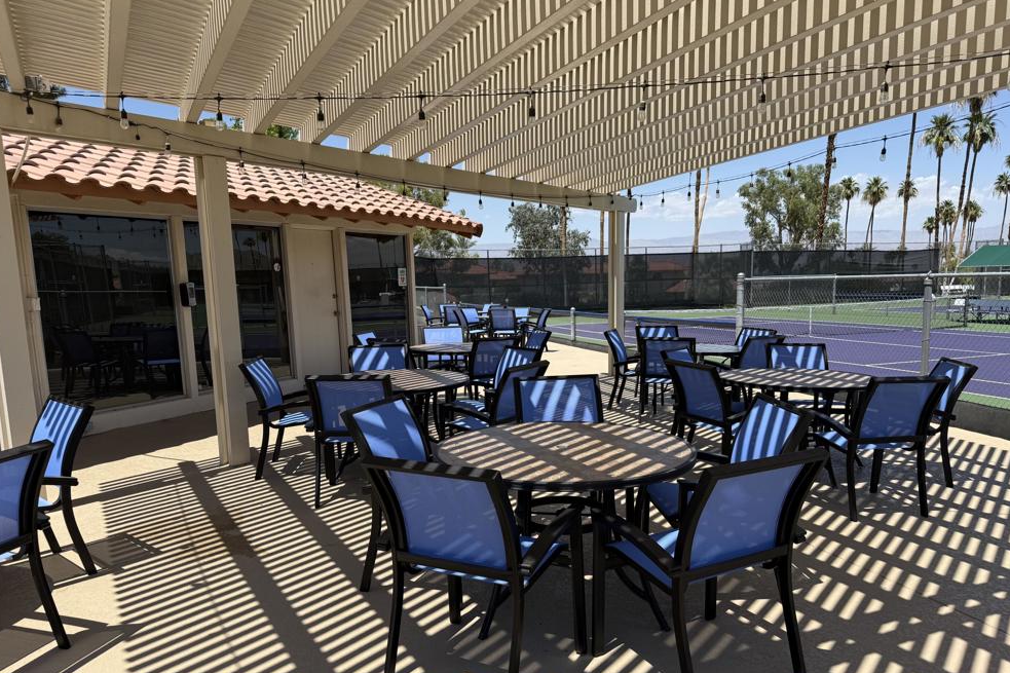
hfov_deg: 69.4
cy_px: 386
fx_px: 729
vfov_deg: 49.4
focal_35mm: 26
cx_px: 519
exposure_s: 1/3953
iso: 80
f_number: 1.78
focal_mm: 6.76
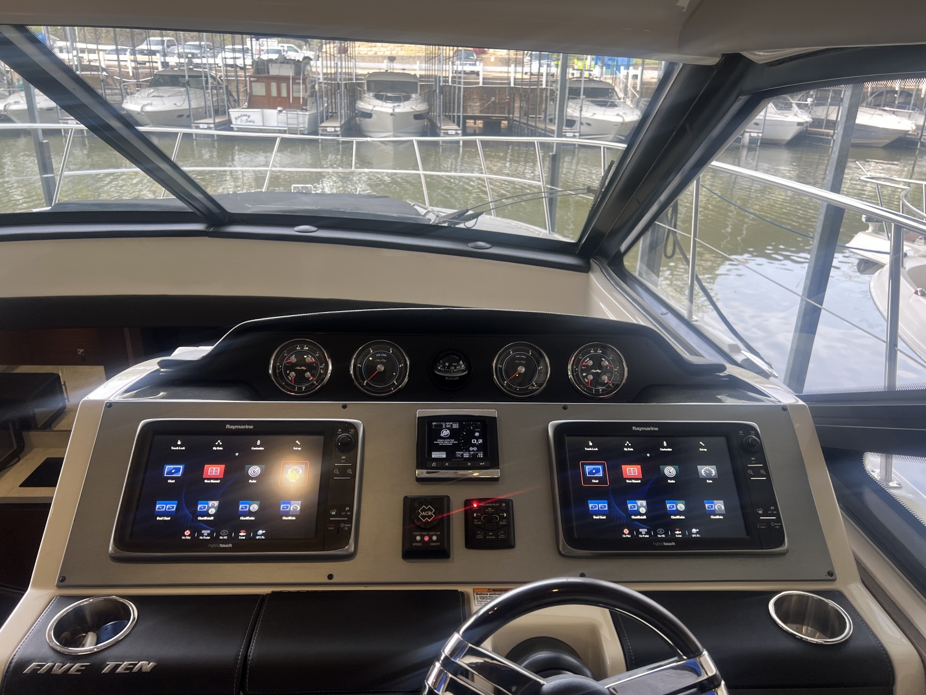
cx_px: 463
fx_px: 696
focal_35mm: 26
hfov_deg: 67.3
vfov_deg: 53.1
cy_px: 348
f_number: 1.5
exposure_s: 1/173
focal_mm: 5.7
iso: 40
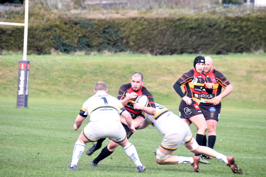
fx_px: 3324
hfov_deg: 4.6
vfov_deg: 3.1
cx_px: 133
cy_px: 88
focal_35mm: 450
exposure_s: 1/320
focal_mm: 300
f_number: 10
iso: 1600
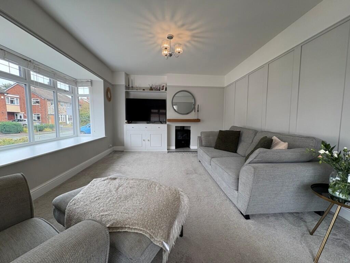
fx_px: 142
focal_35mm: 14
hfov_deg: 102.0
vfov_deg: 85.7
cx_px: 175
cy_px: 132
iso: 64
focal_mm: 2.22
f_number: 2.2
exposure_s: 1/100
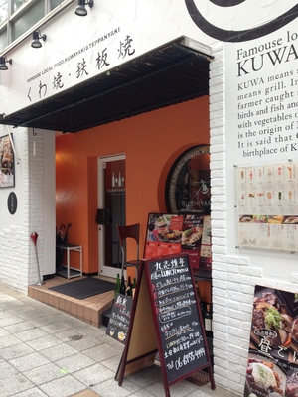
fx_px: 379
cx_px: 149
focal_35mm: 33
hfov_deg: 42.9
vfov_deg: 55.4
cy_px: 198
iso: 50
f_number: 2.4
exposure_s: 1/120
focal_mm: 4.12
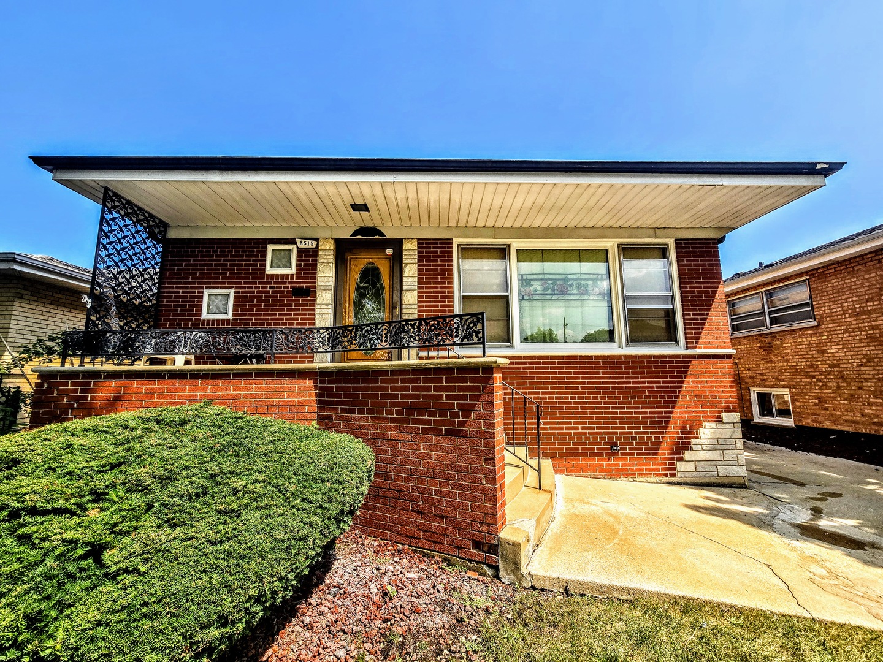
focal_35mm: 13
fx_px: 332
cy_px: 331
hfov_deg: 106.2
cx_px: 442
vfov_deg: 89.9
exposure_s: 1/2000
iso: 64
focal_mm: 2.2
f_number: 2.2
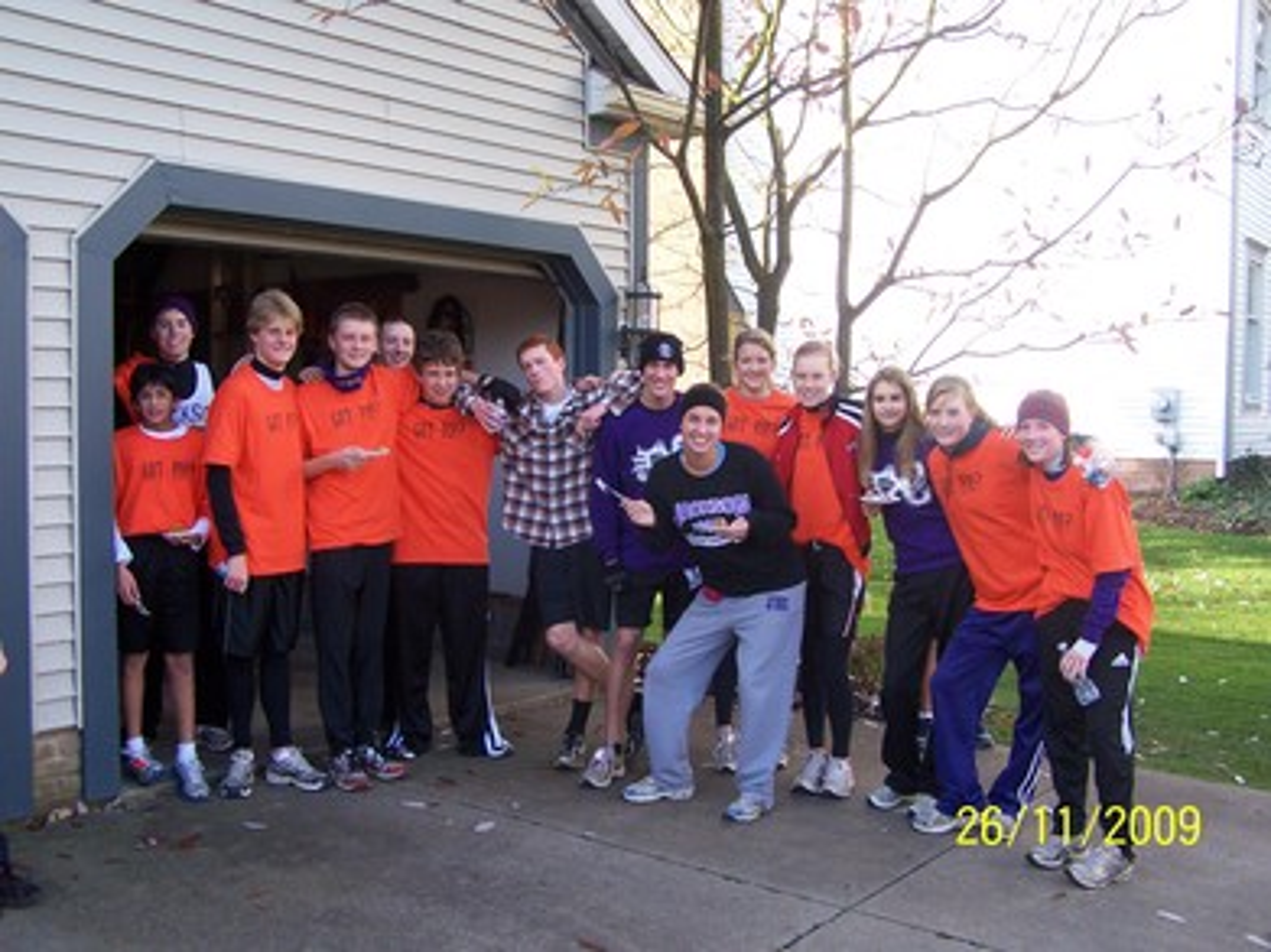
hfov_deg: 49.0
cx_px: 636
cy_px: 476
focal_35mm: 38
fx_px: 1395
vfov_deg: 37.7
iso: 140
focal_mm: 6.3
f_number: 2.8
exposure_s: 1/250
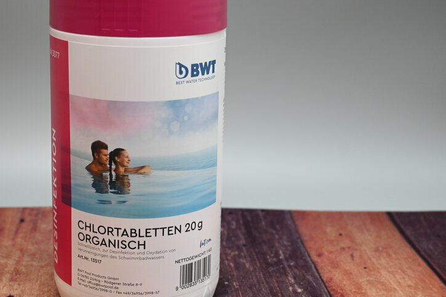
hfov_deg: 31.7
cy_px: 130
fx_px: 781
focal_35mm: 63
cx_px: 155
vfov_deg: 21.5
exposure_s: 1/50
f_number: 4.8
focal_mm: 30.5
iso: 500
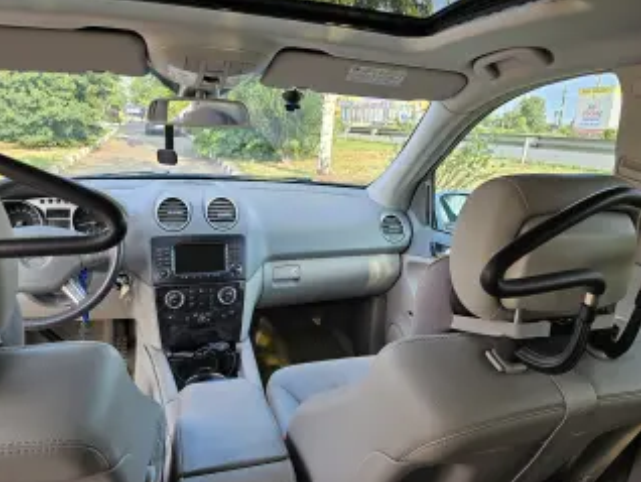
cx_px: 329
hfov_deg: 67.3
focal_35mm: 26
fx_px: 482
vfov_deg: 53.1
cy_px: 228
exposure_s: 1/223
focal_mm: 5.4
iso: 40
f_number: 1.8
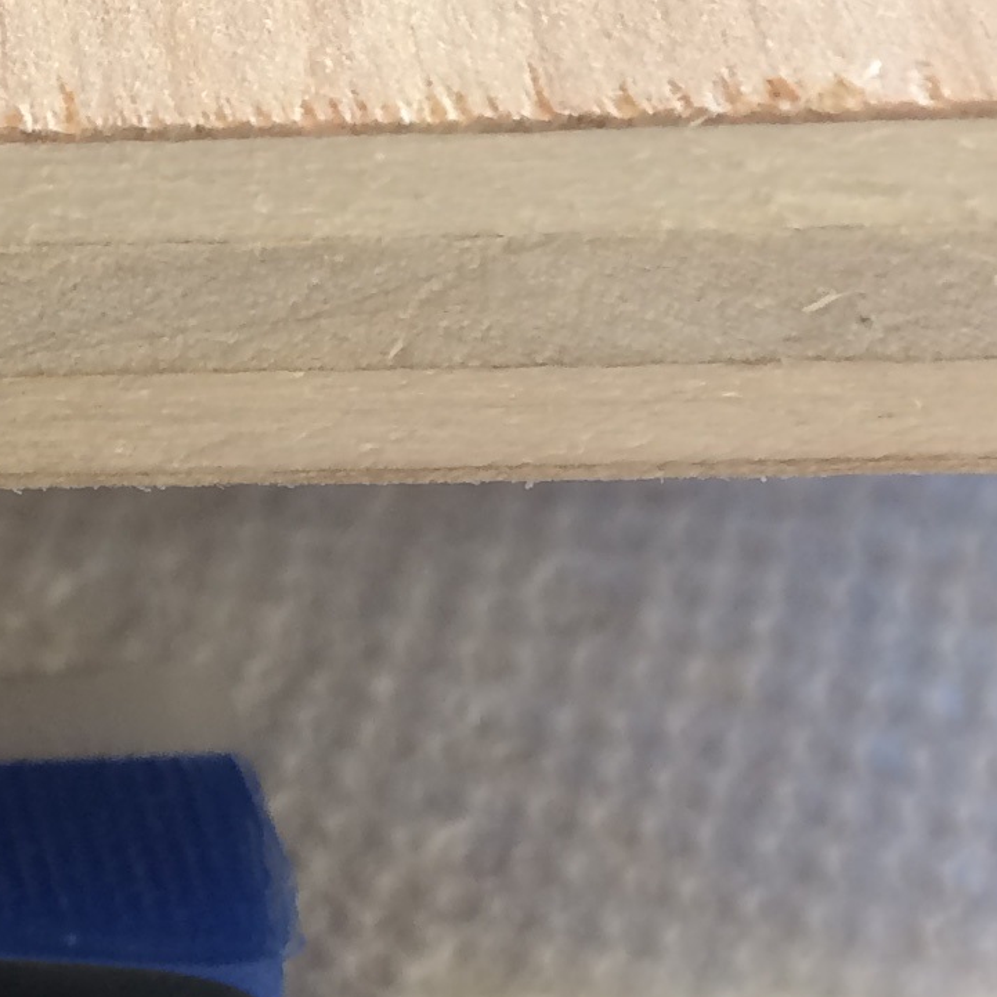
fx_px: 3780
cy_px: 983
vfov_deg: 14.8
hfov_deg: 13.9
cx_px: -572
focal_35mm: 116
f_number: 2.2
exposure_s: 1/30
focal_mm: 4.15
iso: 50
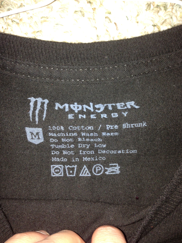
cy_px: 122
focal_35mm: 33
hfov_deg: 42.9
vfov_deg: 55.4
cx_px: 91
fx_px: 231
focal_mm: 4.13
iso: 50
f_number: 2.4
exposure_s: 1/20
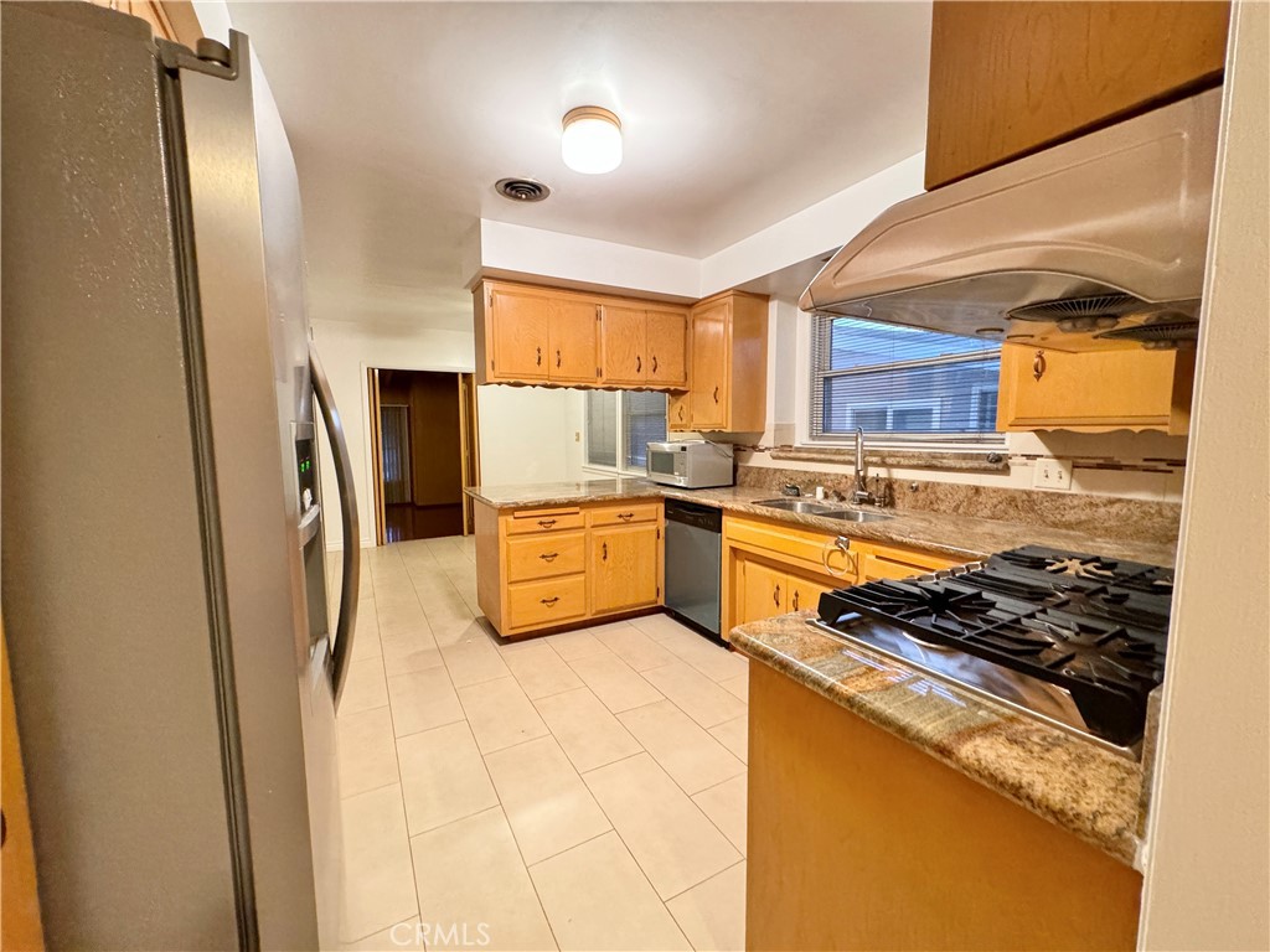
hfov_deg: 102.1
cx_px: 635
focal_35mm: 14
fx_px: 514
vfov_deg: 85.7
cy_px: 476
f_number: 2.2
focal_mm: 2.22
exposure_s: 1/60
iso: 800
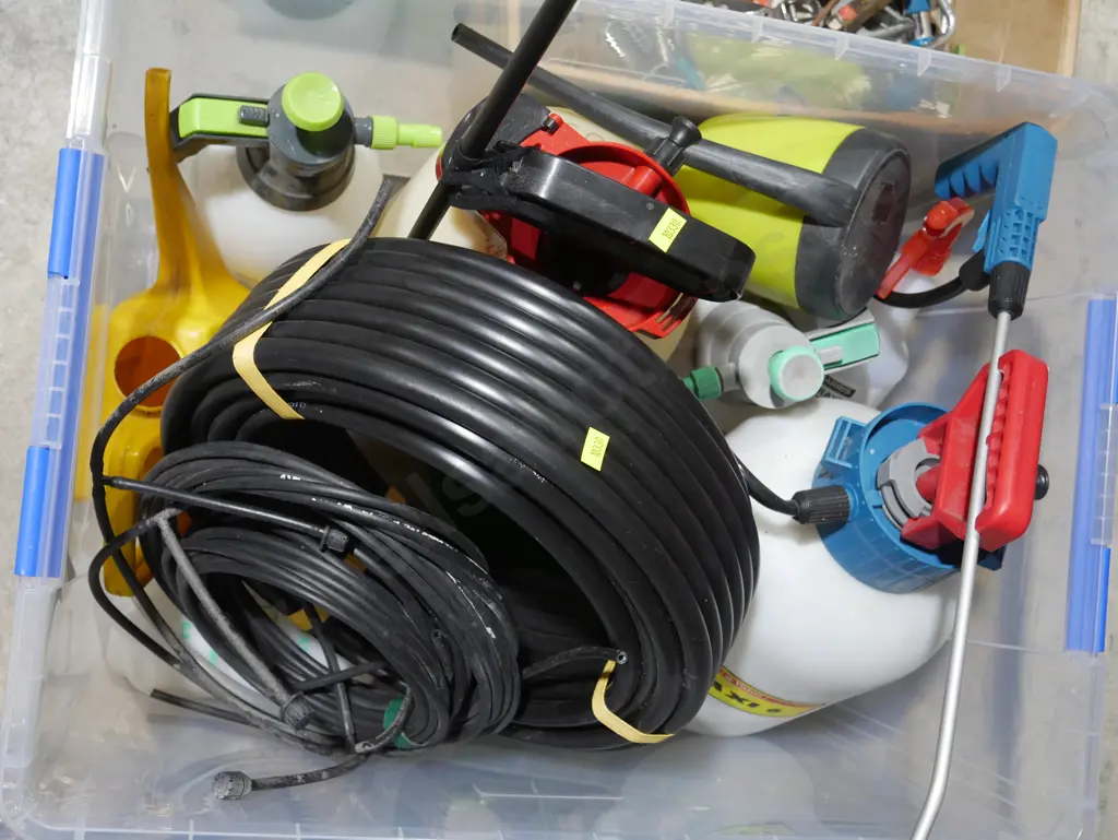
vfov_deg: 32.9
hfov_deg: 42.9
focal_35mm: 44
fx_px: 1422
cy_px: 420
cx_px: 559
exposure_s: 1/60
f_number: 4.7
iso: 640
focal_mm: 22
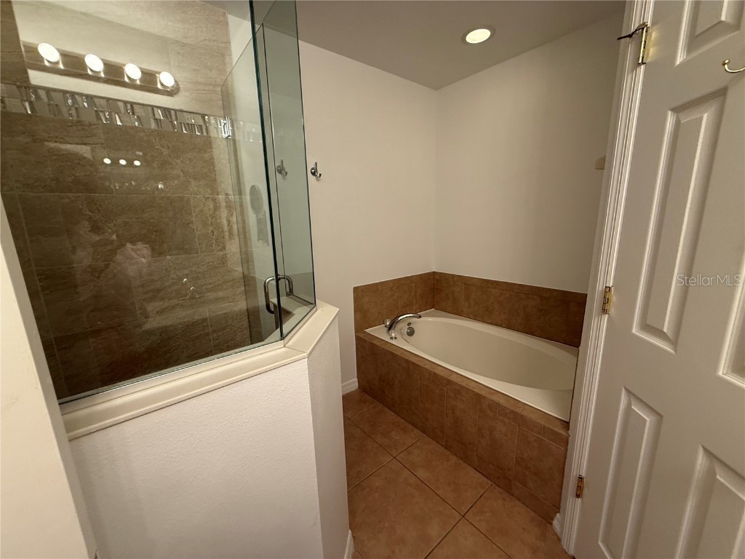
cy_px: 280
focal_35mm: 14
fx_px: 301
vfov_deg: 85.7
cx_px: 372
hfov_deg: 102.1
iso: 200
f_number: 2.2
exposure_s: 1/60
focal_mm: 2.22
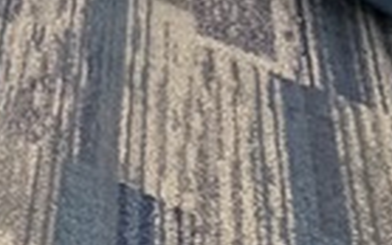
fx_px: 1165
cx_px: -970
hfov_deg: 9.7
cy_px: -467
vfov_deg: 9.6
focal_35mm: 109
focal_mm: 2.22
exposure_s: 1/75
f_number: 2.2
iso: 250
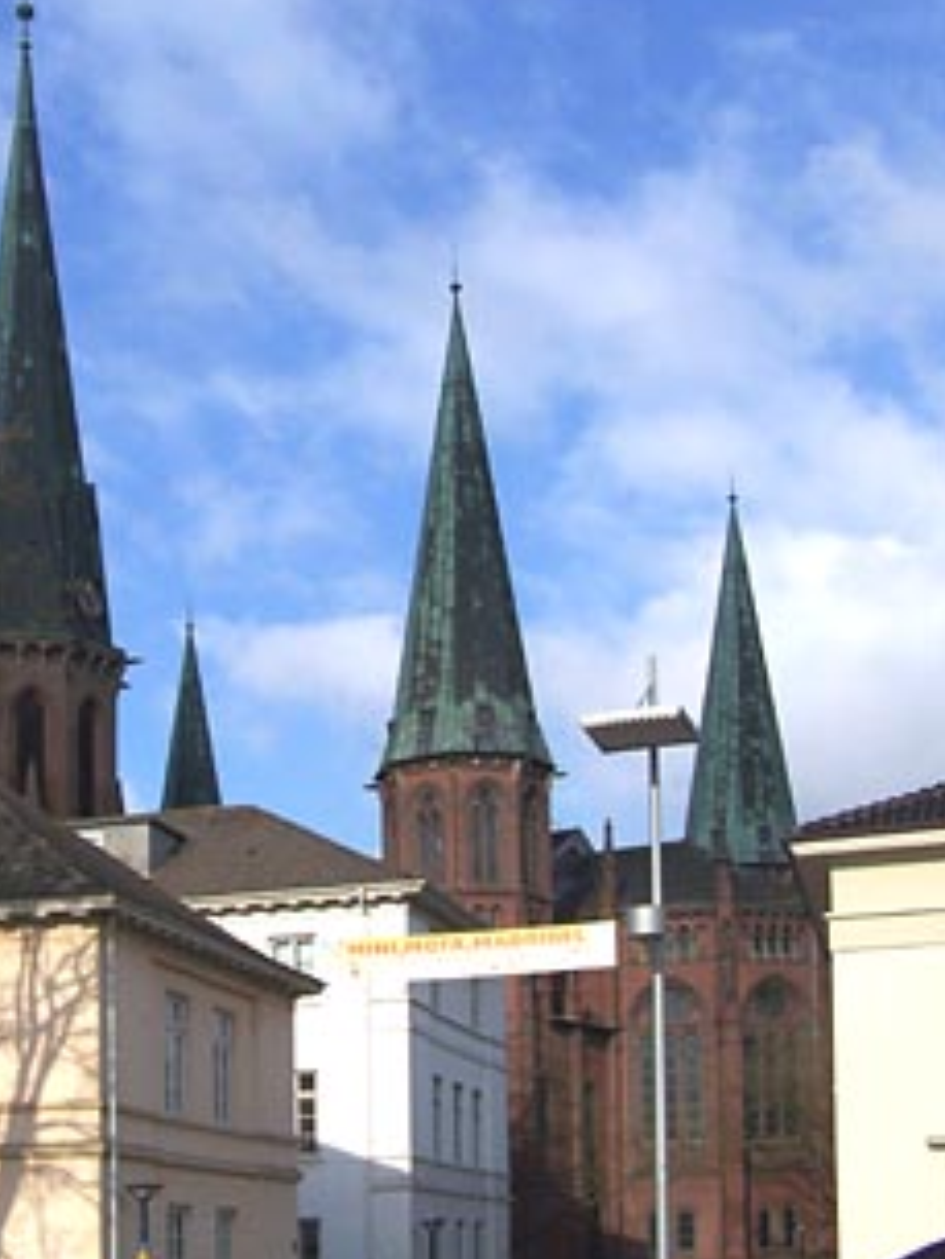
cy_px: 592
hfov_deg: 27.3
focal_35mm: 53
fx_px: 1928
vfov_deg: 36.1
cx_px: 295
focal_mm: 6.3
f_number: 4
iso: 64
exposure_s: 1/800
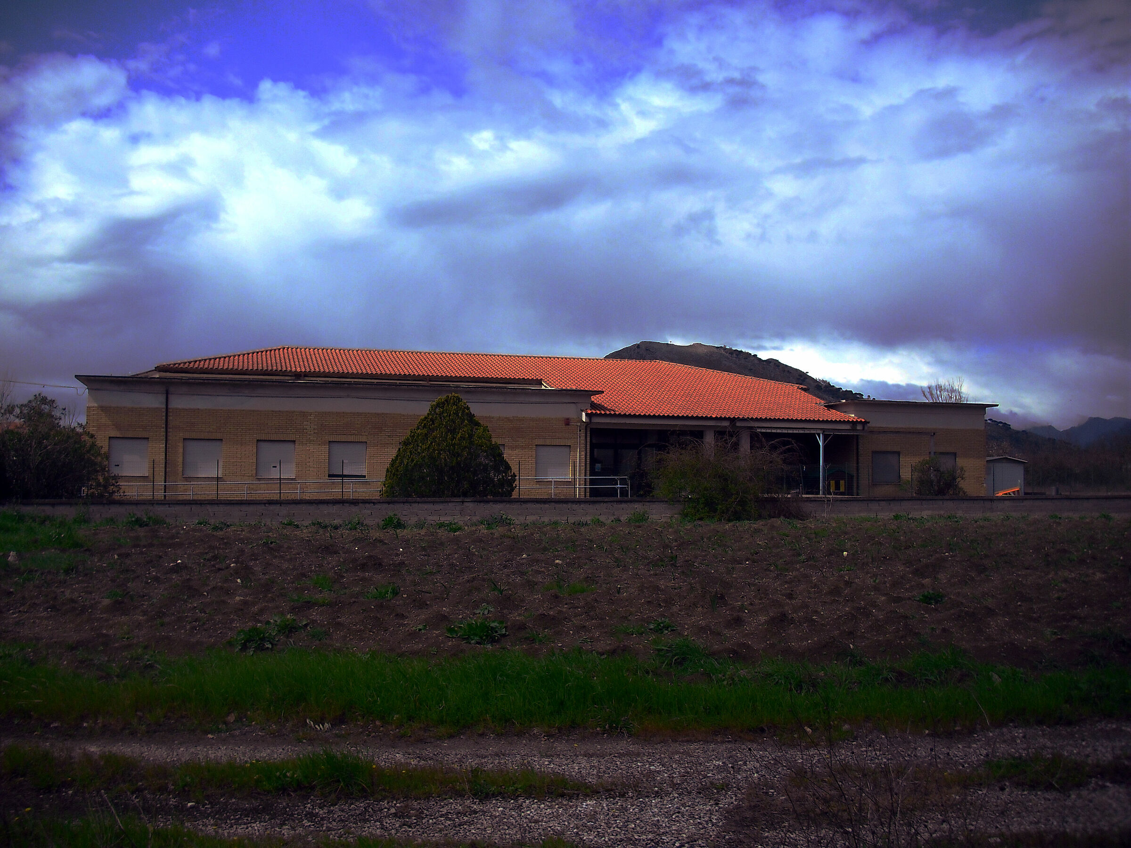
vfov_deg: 37.7
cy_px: 424
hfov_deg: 49.0
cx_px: 566
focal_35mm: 38
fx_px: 1242
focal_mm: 6.2
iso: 100
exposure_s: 1/250
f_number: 8
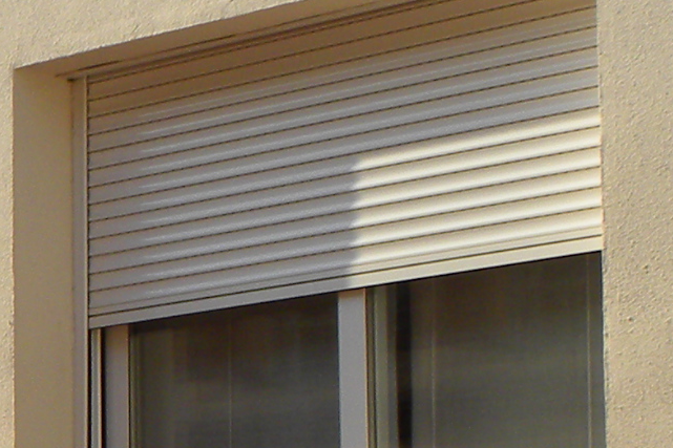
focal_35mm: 196
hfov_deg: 10.0
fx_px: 3663
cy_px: 467
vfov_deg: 7.0
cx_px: -458
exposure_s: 1/250
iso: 64
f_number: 5
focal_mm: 6.6
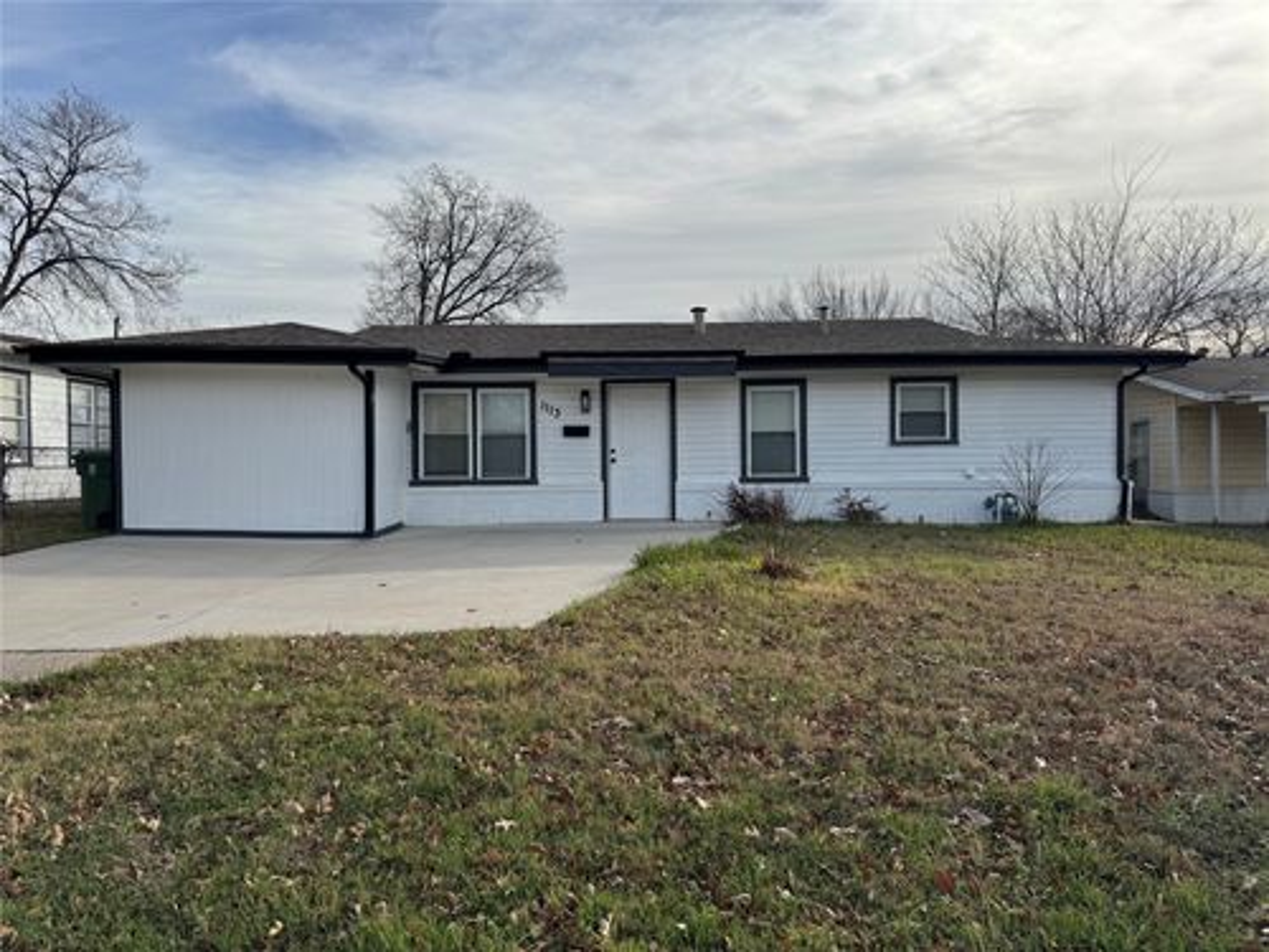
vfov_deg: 56.8
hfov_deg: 71.6
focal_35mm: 24
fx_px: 880
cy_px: 476
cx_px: 634
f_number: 1.78
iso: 80
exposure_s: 1/4608
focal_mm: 6.76
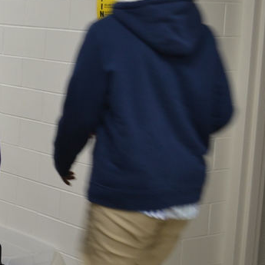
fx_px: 918
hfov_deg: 15.5
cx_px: -100
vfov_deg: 16.4
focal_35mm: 106
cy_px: 116
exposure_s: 1/30
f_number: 4.5
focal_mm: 28
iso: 400
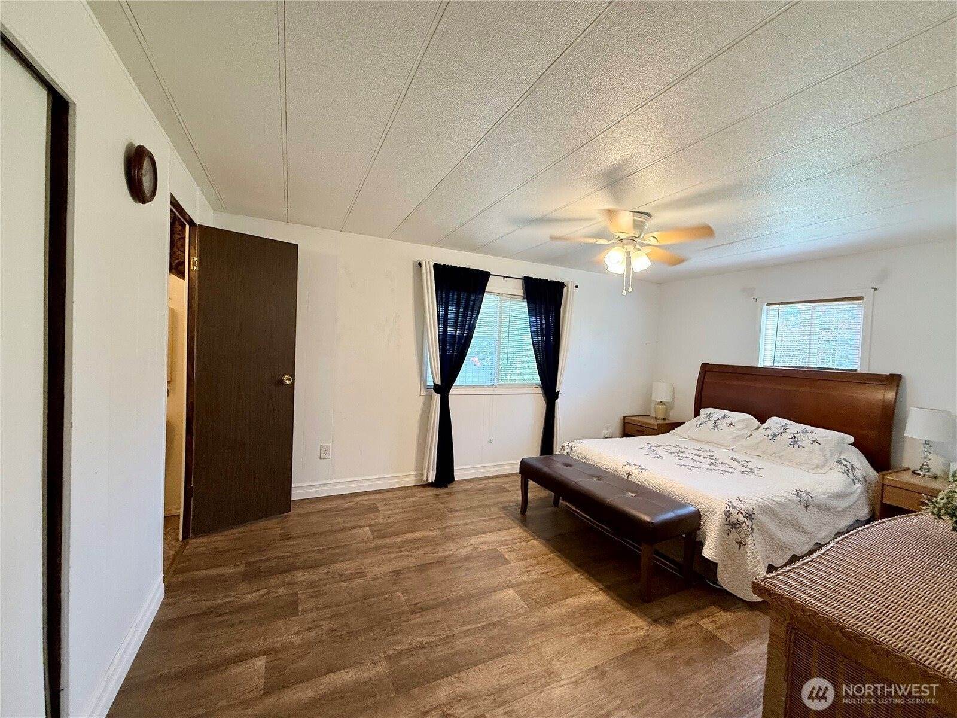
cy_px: 359
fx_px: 387
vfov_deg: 85.7
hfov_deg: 102.1
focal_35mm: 14
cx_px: 478
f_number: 2.2
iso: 250
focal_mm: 2.22
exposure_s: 1/120
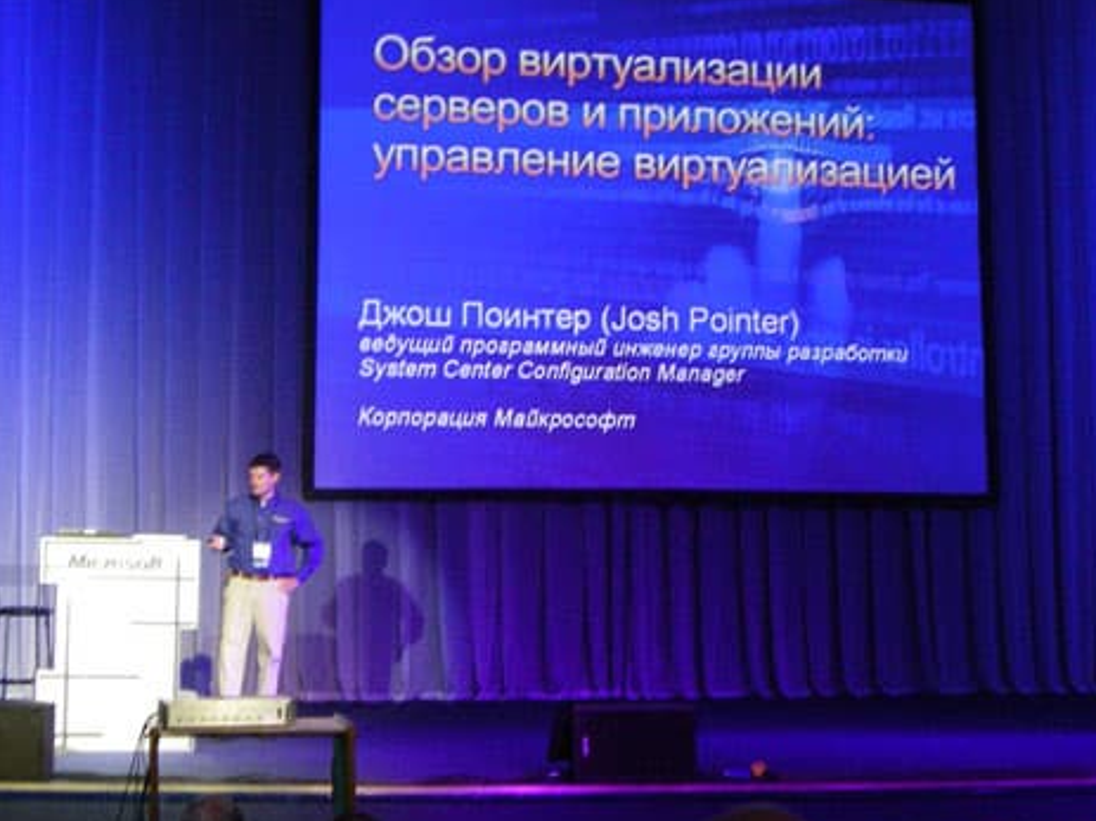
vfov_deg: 21.0
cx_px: 514
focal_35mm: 70
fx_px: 2216
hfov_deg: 27.8
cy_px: 324
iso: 400
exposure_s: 1/20
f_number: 3.3
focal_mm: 9
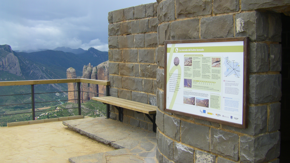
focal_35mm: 42
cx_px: 145
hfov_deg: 48.4
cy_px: 68
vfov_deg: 28.3
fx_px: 323
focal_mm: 6.3
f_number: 7
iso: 80
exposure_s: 1/200
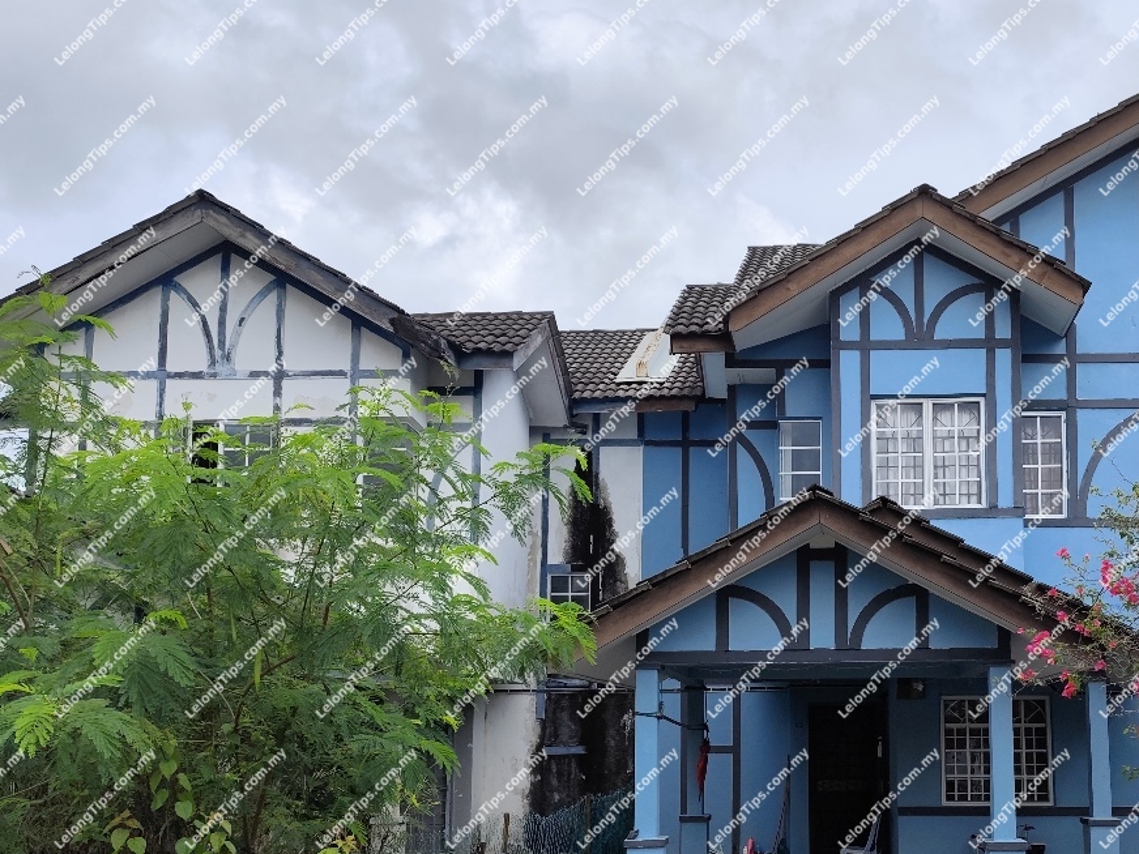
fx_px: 1185
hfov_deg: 50.0
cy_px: 618
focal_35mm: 36
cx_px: 800
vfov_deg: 38.8
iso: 50
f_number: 1.65
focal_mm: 6.14
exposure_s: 1/1442
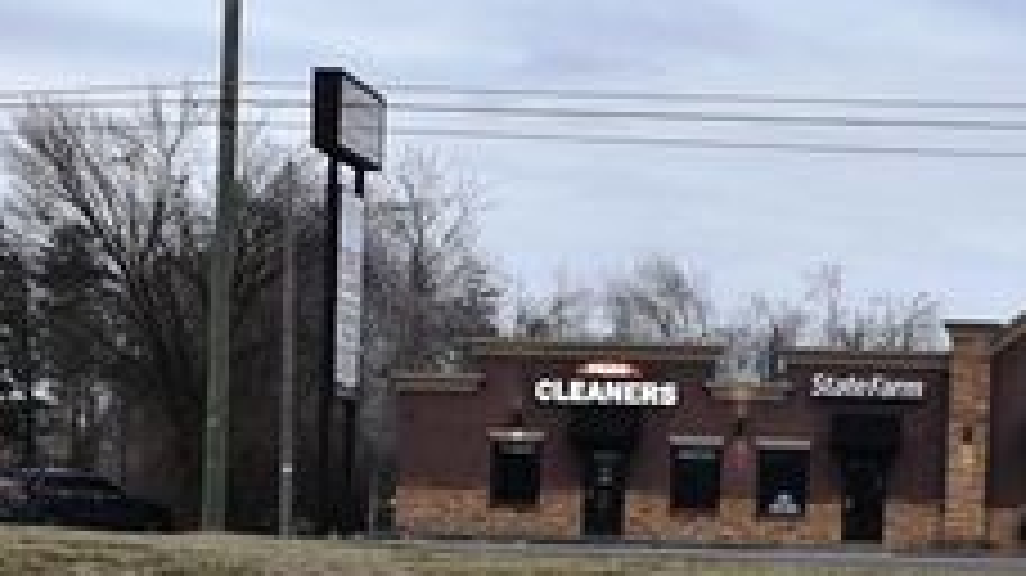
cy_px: 637
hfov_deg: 19.4
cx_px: 558
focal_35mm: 110
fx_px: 3004
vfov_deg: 10.8
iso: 400
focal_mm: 25
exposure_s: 1/250
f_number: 5
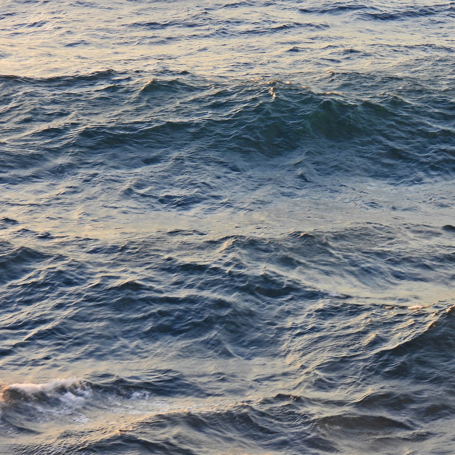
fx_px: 2201
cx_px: 257
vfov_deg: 11.8
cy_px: 228
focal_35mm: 148
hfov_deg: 11.8
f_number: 4
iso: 100
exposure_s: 1/80
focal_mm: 22.3
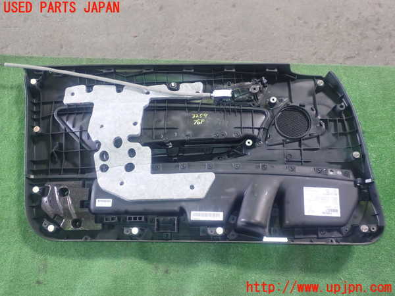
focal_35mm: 36
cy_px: 148
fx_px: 411
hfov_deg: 51.4
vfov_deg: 39.7
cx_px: 198
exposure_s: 1/40
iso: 500
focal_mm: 6.37
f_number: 2.5
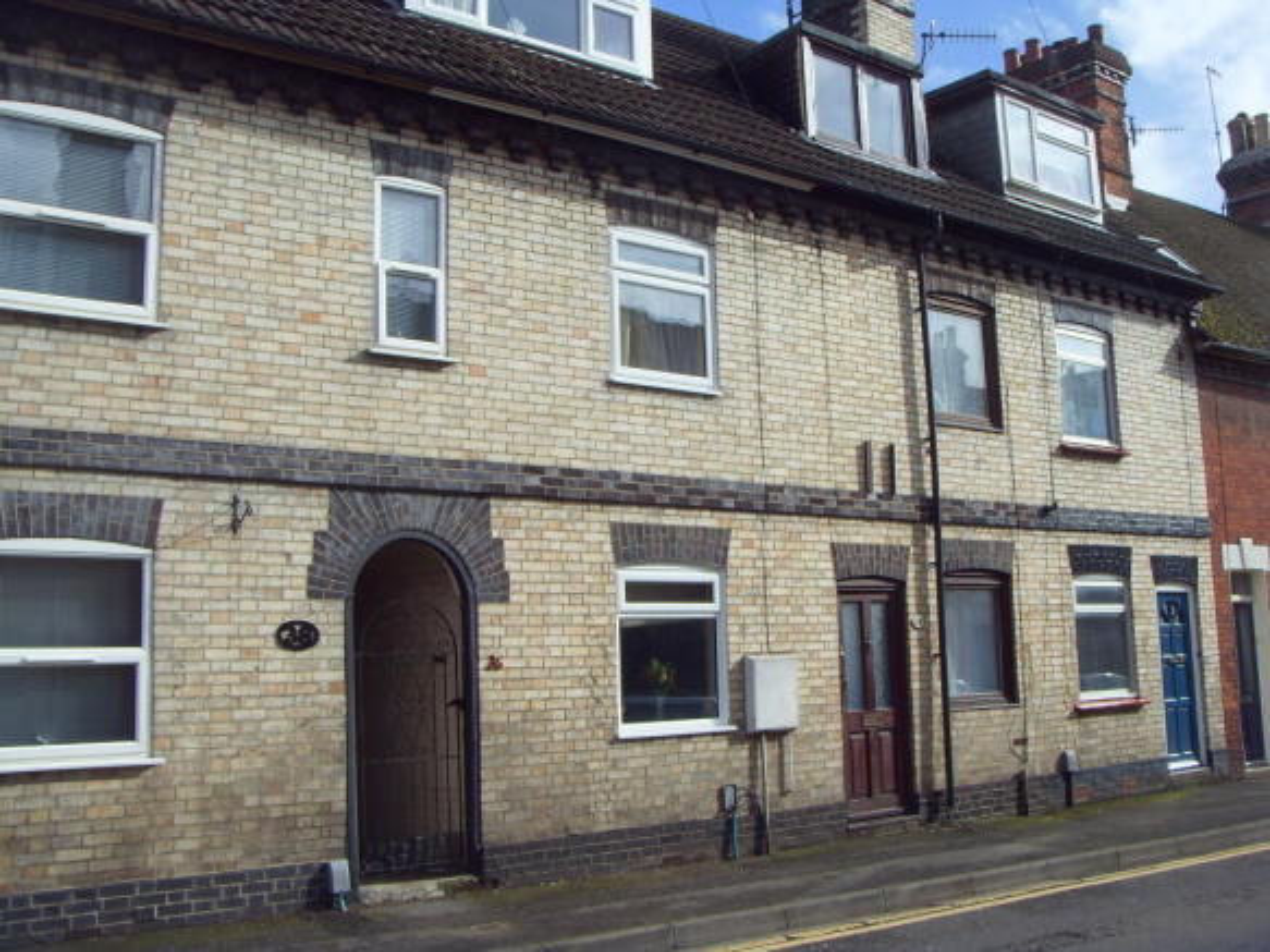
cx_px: 635
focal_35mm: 39
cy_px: 476
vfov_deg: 36.8
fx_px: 1431
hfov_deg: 47.9
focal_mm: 6.6
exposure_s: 1/350
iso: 80
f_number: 6.2
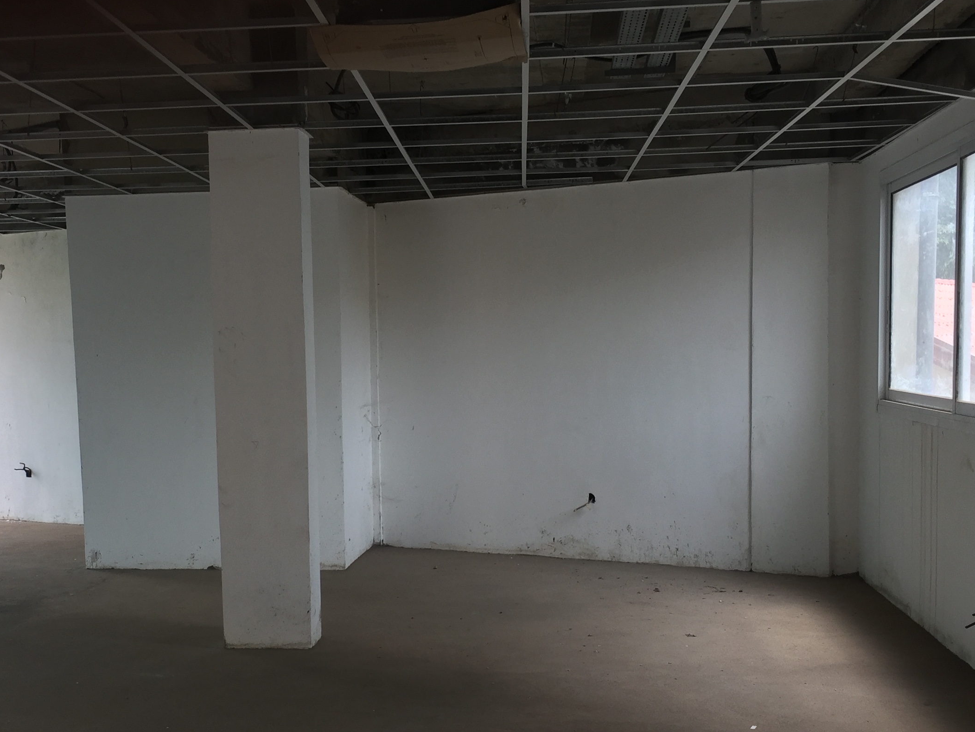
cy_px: 483
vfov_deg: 32.0
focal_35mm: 45
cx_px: 392
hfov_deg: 41.9
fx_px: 1268
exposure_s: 1/102
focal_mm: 4.15
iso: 32
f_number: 2.2
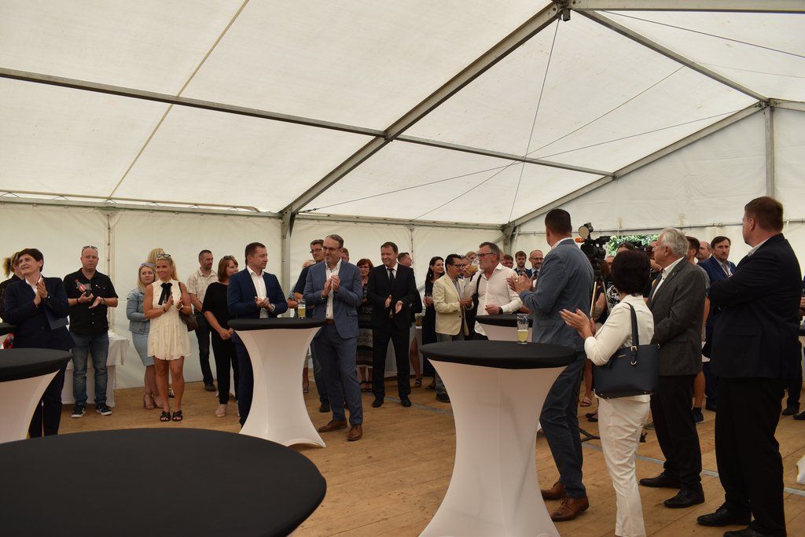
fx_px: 604
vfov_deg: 47.9
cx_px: 402
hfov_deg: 67.4
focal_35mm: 27
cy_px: 268
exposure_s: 1/160
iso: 100
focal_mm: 18
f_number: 6.3
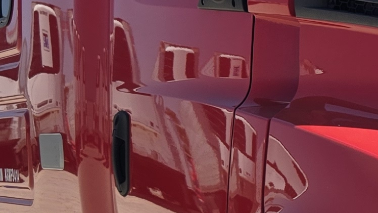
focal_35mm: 134
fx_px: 1343
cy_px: 192
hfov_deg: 15.1
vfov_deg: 9.0
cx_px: 534
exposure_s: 1/1718
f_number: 1.8
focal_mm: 5.4
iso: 25
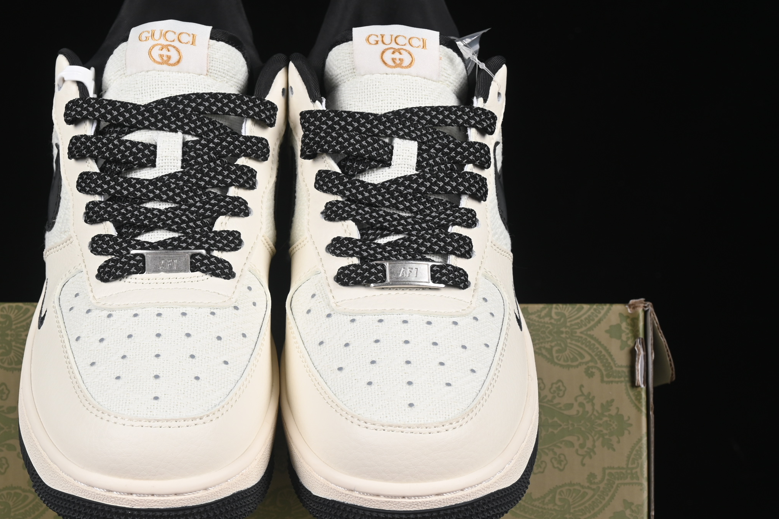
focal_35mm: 103
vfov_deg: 13.3
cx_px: 261
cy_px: 318
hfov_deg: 19.8
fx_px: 2228
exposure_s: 1/100
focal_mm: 50
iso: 160
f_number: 8
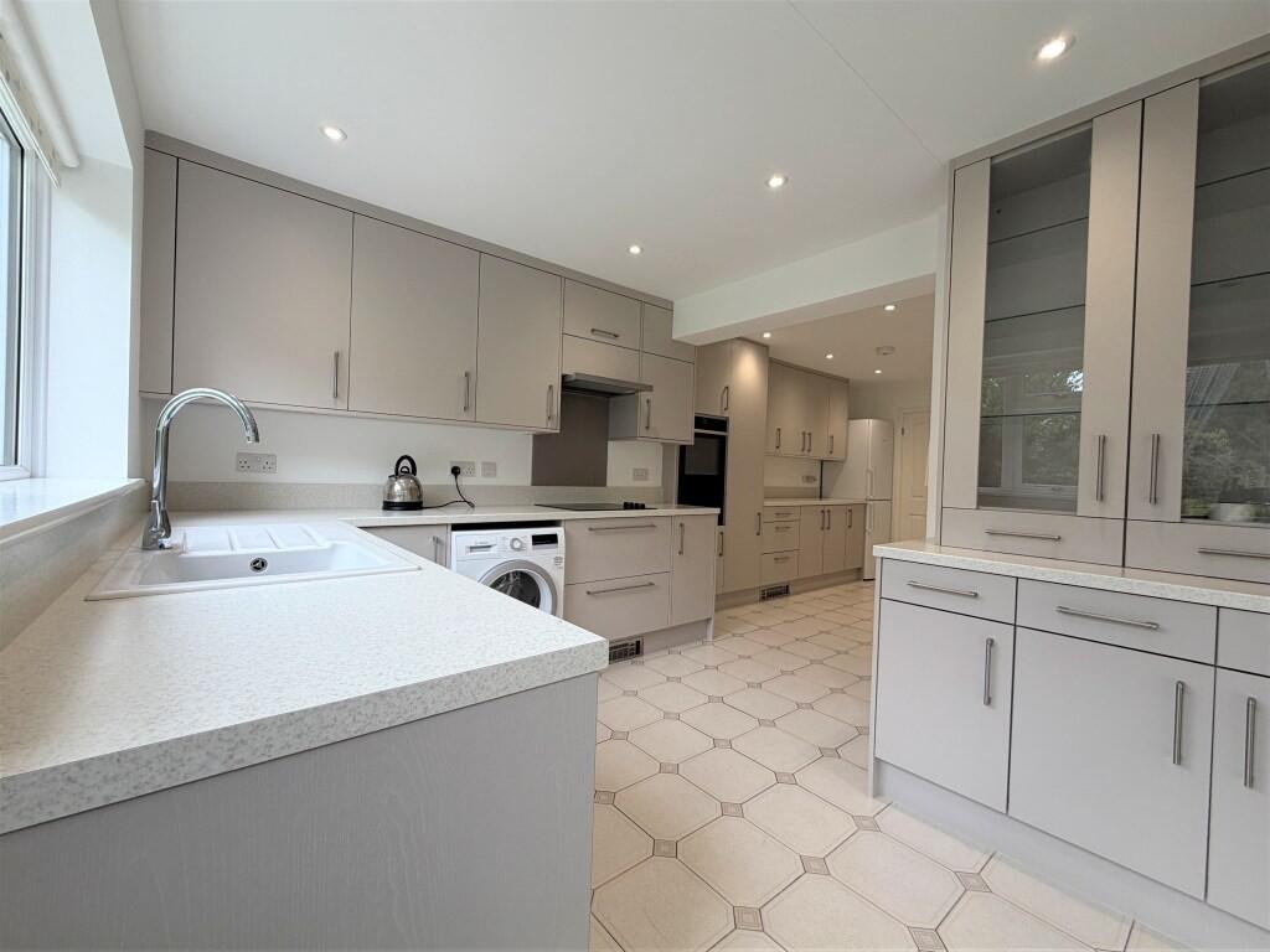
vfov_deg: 85.7
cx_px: 635
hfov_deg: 102.1
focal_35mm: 14
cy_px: 476
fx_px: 514
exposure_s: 1/100
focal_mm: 2.22
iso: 50
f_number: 2.2
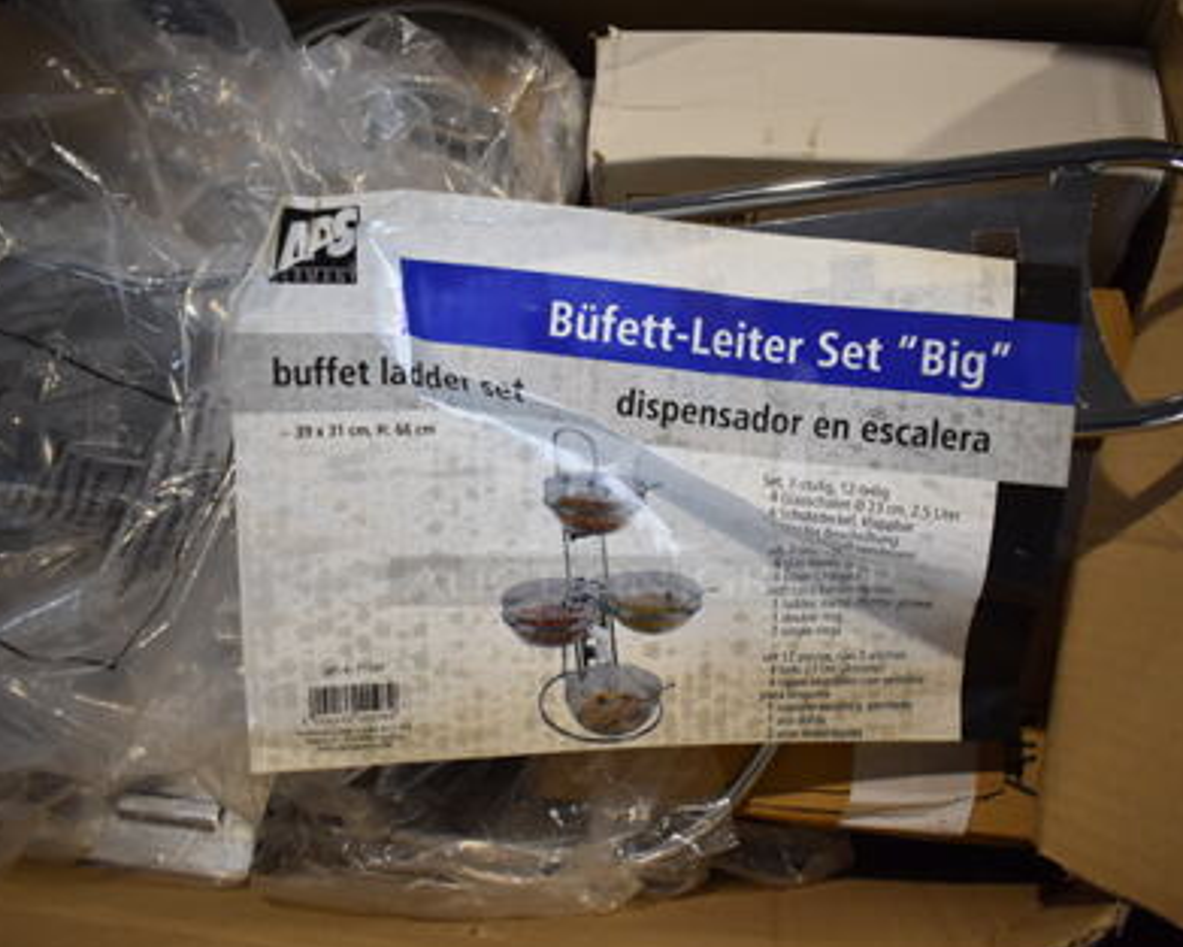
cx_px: 654
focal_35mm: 31
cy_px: 481
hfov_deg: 57.0
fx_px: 1086
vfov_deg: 47.1
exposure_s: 1/125
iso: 800
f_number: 3.5
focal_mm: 18
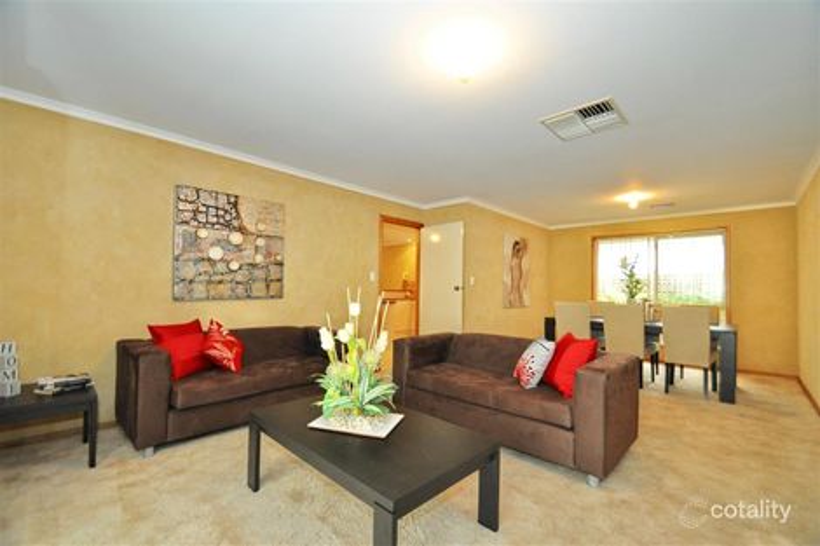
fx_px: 342
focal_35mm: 15
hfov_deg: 100.4
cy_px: 273
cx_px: 410
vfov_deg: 77.3
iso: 800
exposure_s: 1/60
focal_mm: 10
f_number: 4
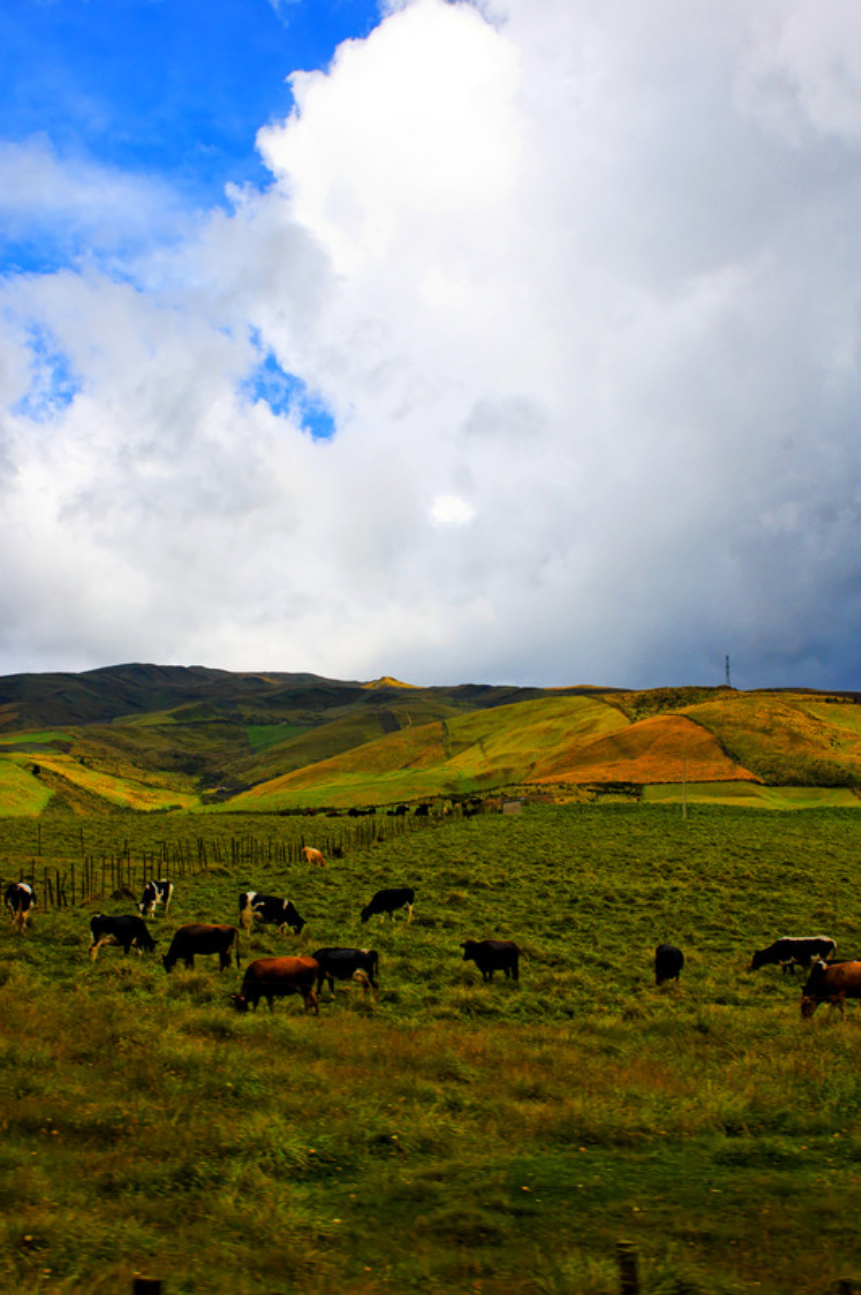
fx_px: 1509
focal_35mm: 42
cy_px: 648
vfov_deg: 46.4
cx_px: 430
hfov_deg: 31.8
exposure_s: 1/250
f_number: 9
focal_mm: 28
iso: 200
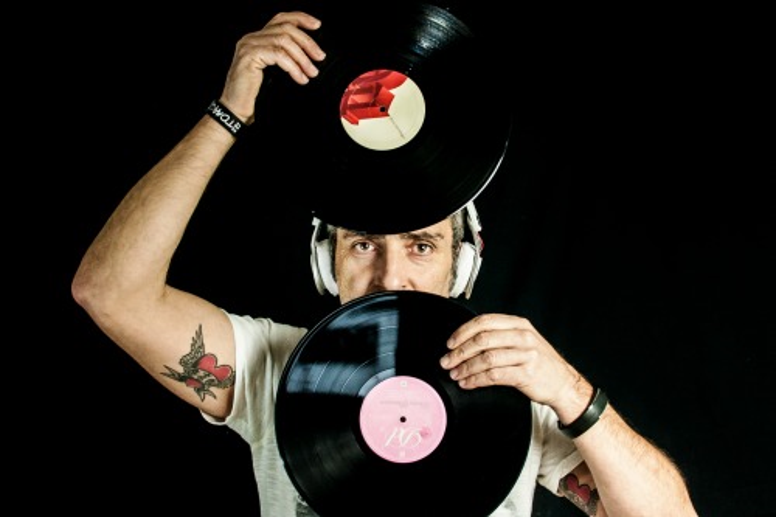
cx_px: 388
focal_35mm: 52
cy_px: 258
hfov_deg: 37.9
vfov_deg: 25.7
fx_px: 1131
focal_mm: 35
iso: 1600
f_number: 4.8
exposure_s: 1/20
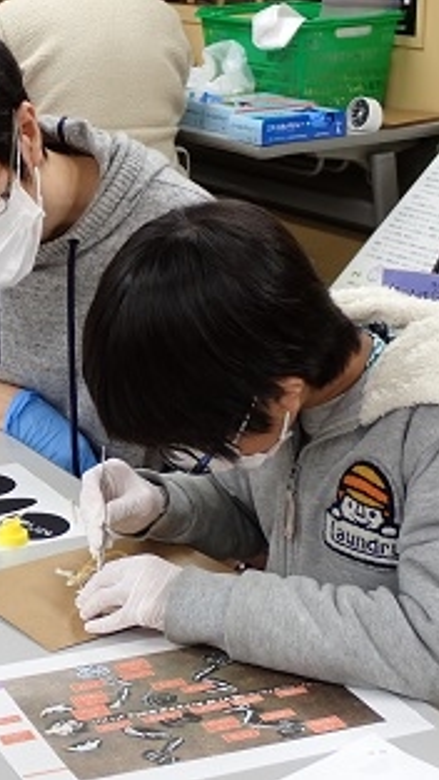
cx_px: 30
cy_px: 390
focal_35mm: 79
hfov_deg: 15.1
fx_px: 1635
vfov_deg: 26.9
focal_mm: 9.65
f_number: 3.3
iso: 200
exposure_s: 1/60
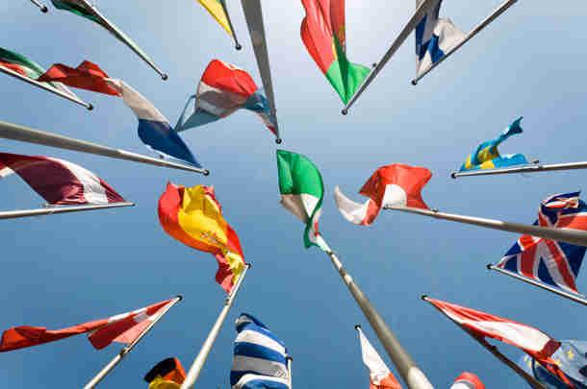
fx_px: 244
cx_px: 294
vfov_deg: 77.2
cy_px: 194
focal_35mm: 15
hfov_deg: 100.5
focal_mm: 10
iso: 200
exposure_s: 1/125
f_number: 16
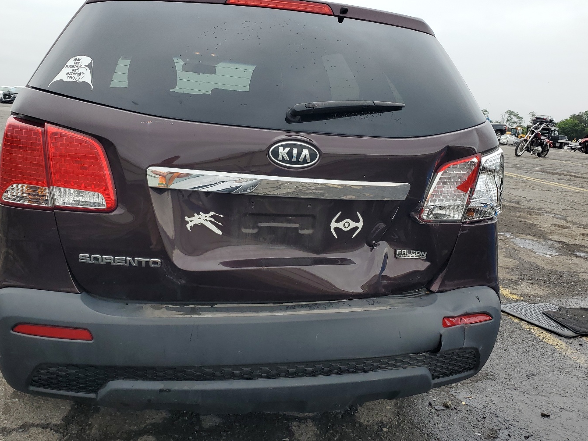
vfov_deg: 45.4
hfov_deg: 58.2
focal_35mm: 31
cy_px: 208
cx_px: 255
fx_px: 526
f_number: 1.5
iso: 50
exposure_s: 1/323
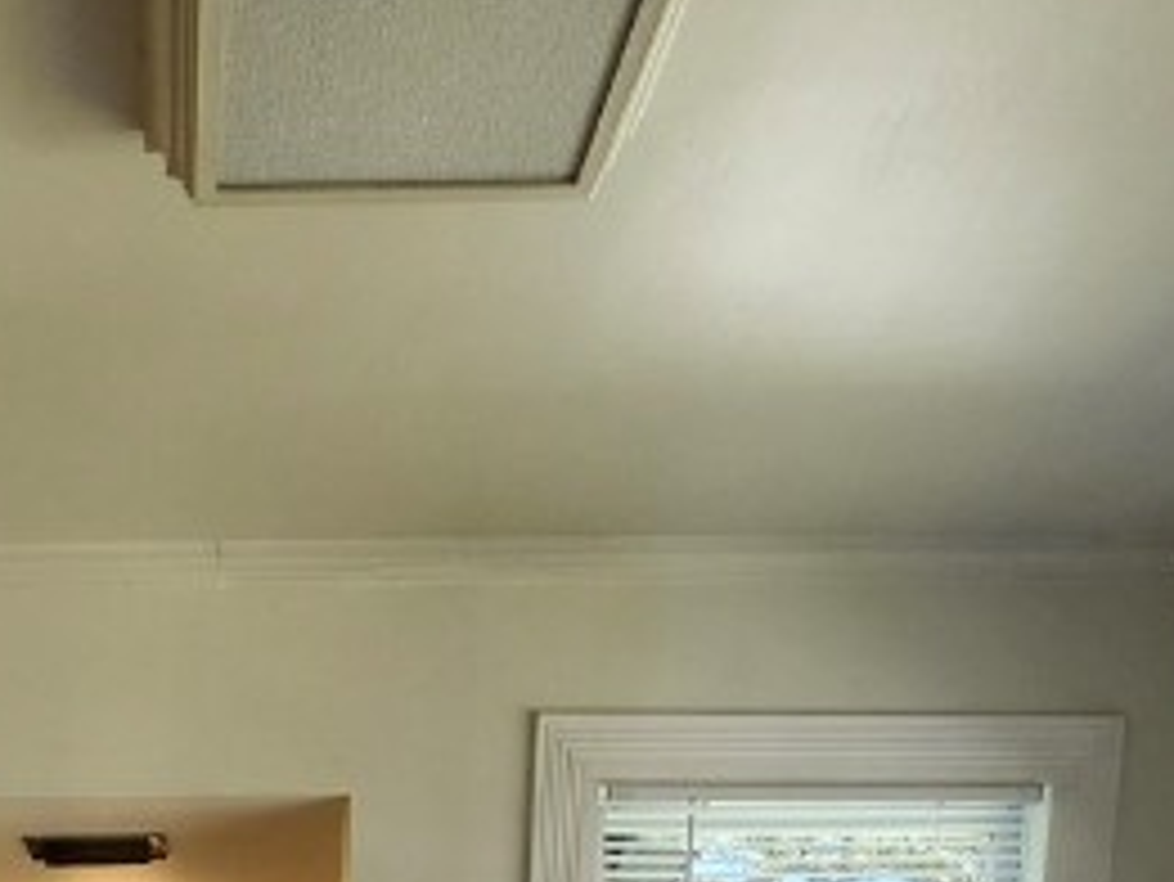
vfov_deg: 19.9
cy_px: 1634
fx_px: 1730
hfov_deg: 35.6
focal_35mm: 51
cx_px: 153
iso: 64
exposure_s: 1/120
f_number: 2.2
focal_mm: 1.74
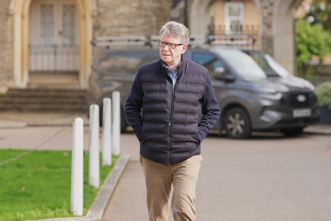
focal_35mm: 112
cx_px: 166
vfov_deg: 12.2
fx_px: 1030
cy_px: 110
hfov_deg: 18.3
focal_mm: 112
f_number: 2.8
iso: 400
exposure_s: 1/1250
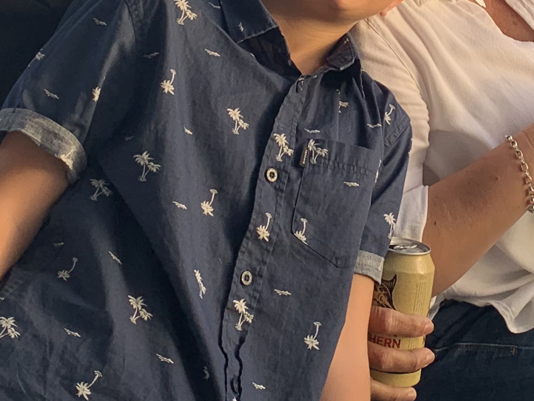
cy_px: -31
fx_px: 1466
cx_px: 366
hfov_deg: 20.6
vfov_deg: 15.2
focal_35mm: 95
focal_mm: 4.25
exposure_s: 1/156
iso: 25
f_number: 1.8
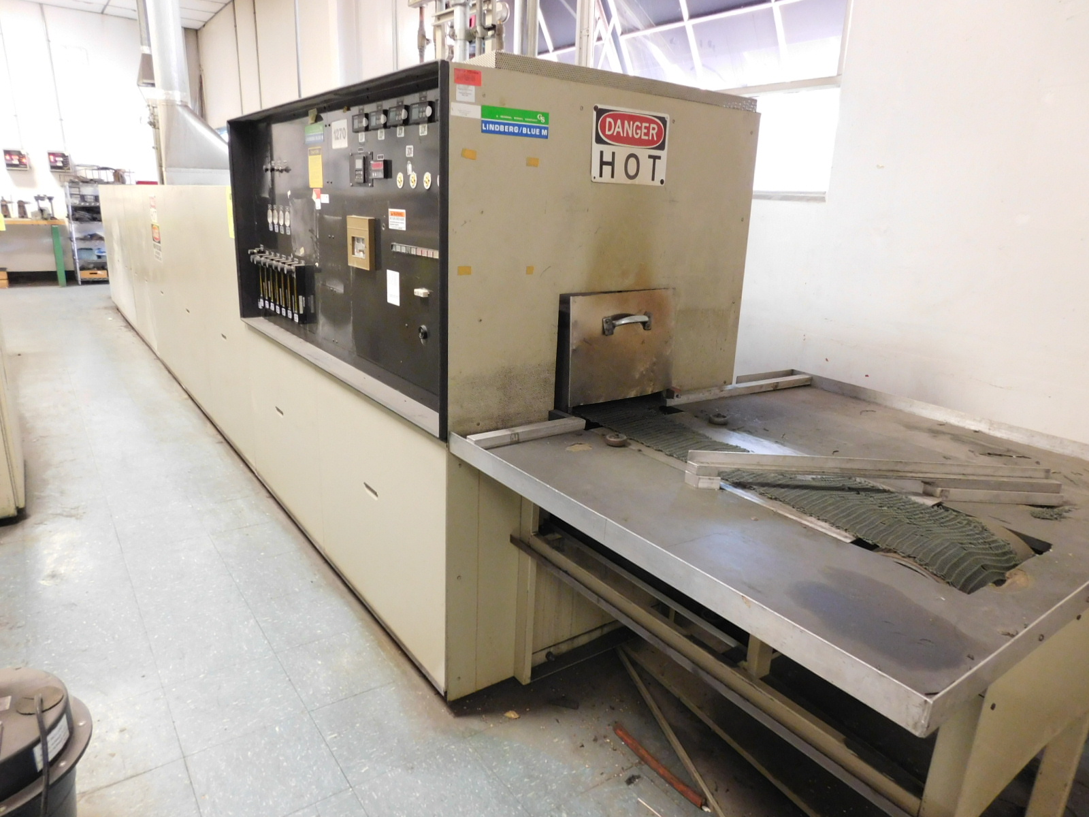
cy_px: 408
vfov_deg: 58.9
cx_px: 544
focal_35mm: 23
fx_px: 724
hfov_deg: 73.9
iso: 400
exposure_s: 1/13
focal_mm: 4
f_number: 3
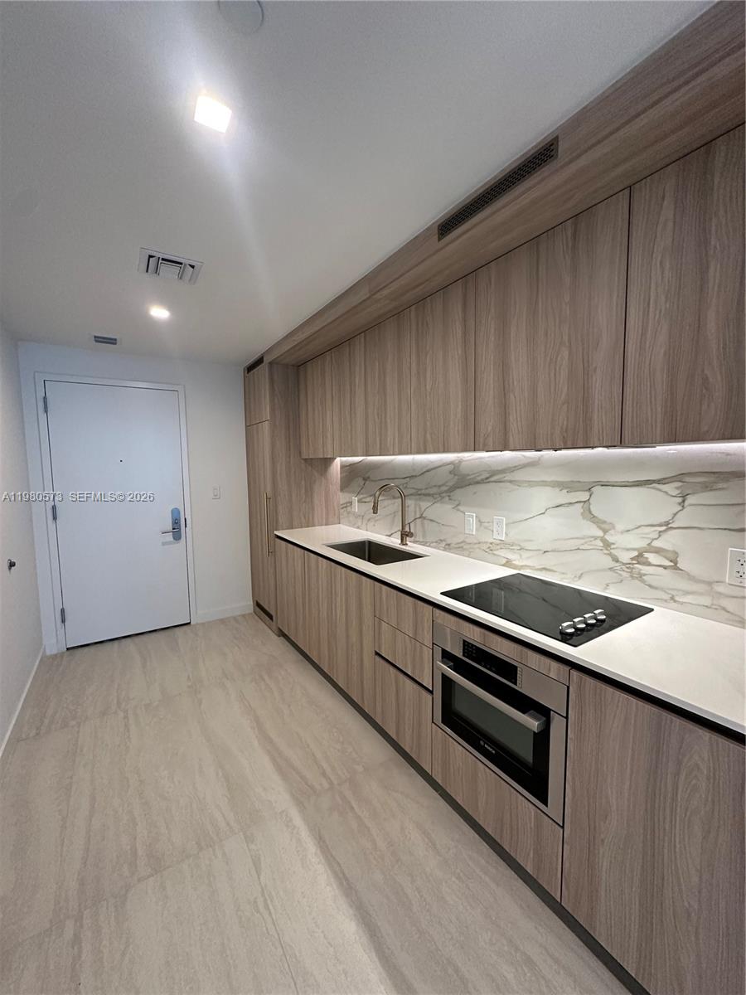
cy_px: 498
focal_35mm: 14
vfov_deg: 102.1
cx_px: 373
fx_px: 402
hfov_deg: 85.7
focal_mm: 2.22
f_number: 2.2
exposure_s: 1/120
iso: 320
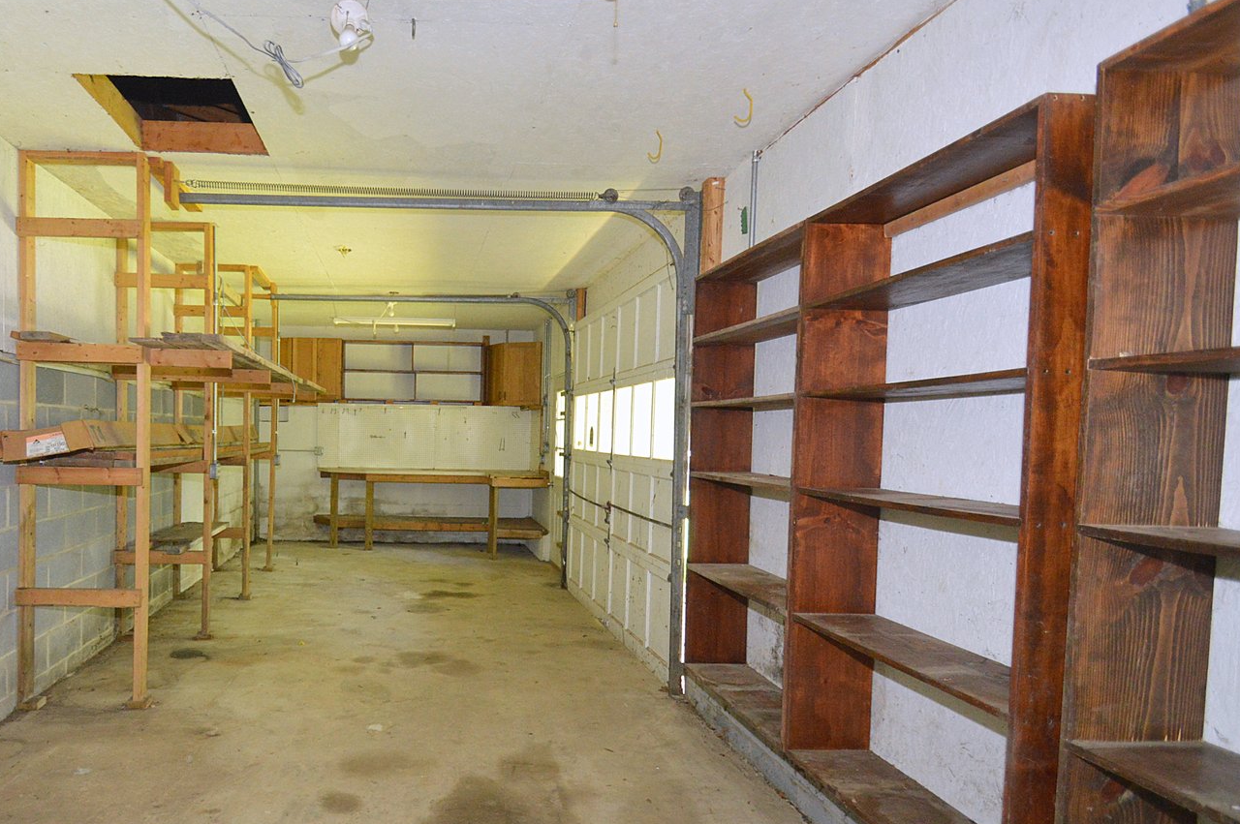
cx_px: 433
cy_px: 421
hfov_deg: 81.7
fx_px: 688
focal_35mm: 20
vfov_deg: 61.8
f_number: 3.5
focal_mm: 10
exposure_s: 1/60
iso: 1800
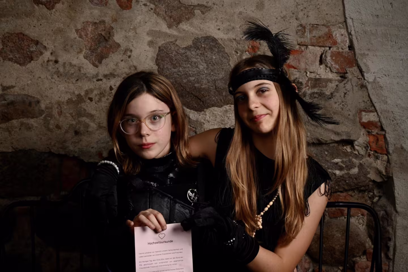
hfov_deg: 27.0
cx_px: 204
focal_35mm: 75
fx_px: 850
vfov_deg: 18.2
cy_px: 136
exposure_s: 1/60
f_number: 4.5
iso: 100
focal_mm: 50
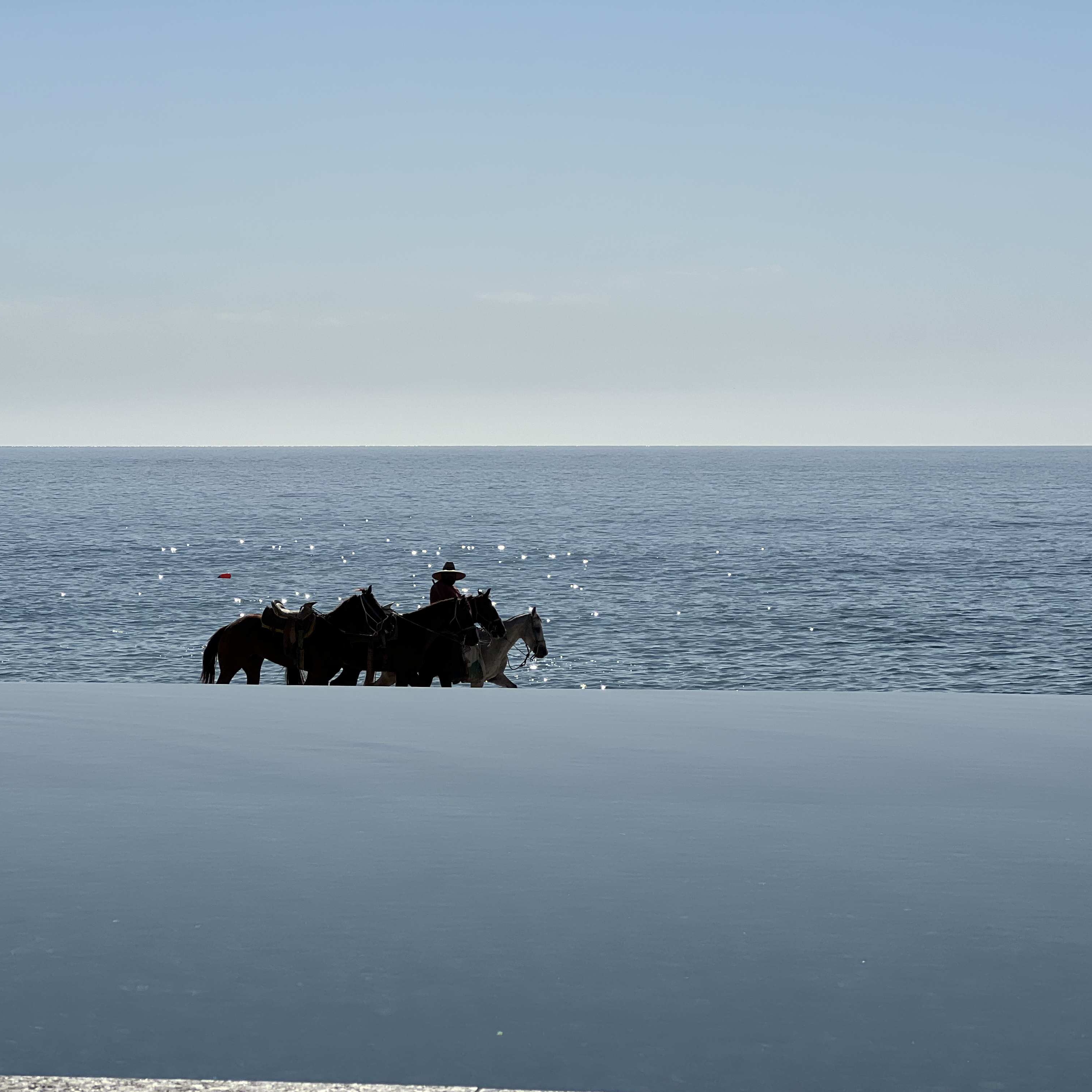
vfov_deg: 19.1
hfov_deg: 19.1
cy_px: 547
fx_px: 3248
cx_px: 495
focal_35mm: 91
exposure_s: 1/2801
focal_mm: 9
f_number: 2.8
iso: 25
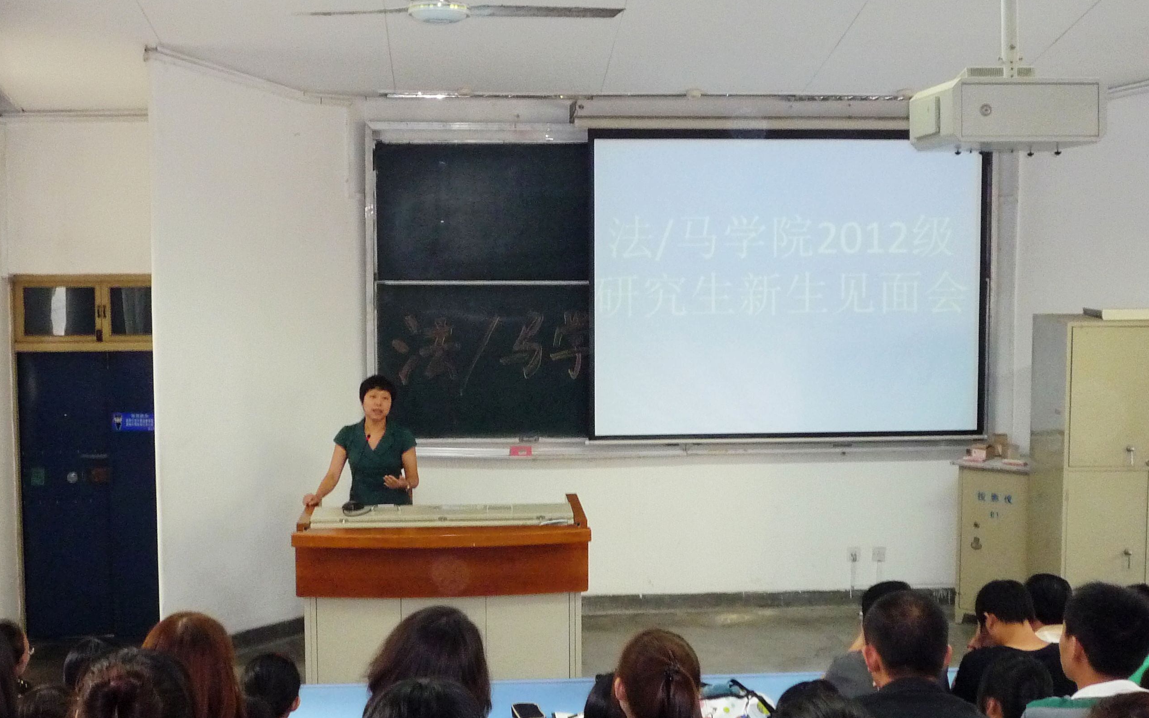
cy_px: 341
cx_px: 574
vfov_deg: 25.8
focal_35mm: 50
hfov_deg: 40.3
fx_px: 1566
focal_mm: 5.8
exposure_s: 1/30
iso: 320
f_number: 3.6
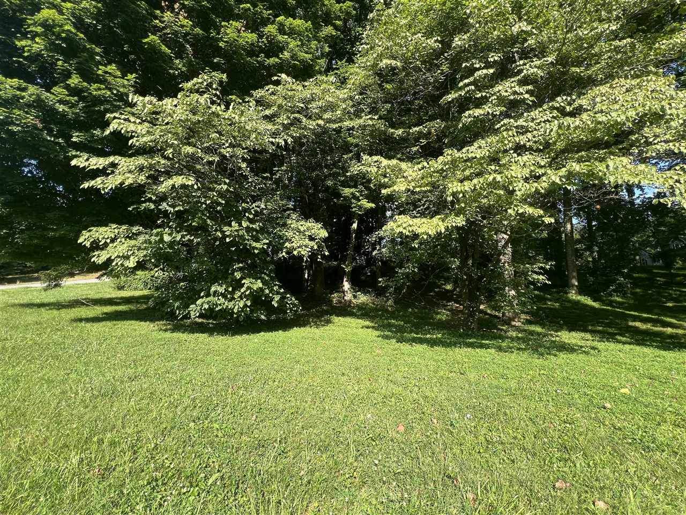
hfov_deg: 106.2
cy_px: 258
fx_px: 258
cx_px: 343
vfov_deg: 89.9
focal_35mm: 13
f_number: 1.8
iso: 32
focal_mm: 1.57
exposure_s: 1/285
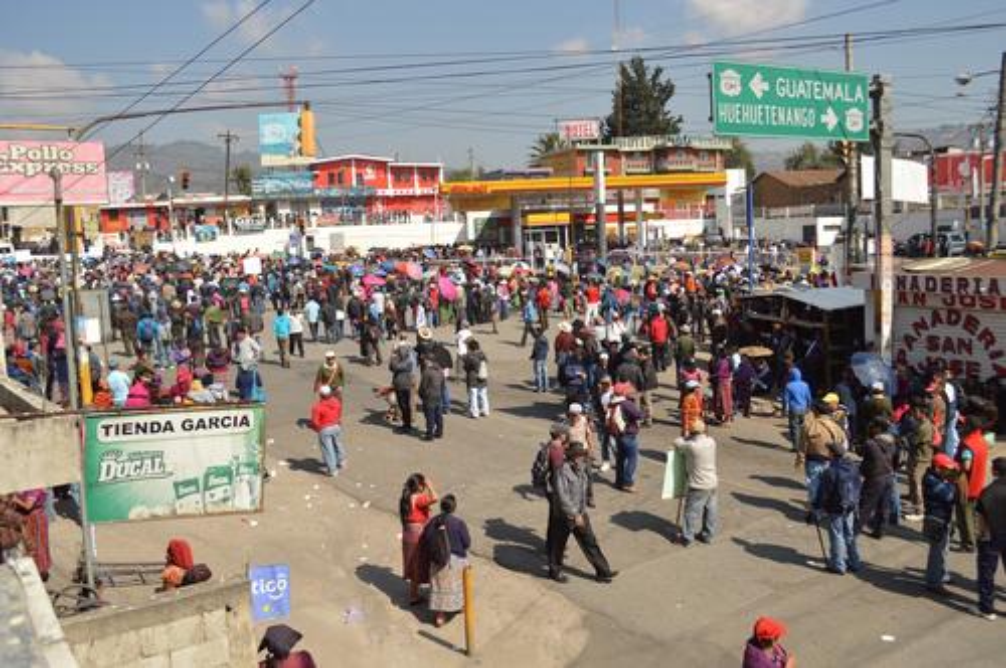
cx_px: 503
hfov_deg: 62.0
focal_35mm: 30
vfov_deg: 43.5
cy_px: 334
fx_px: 837
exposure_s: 1/2500
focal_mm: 20
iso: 400
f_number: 5
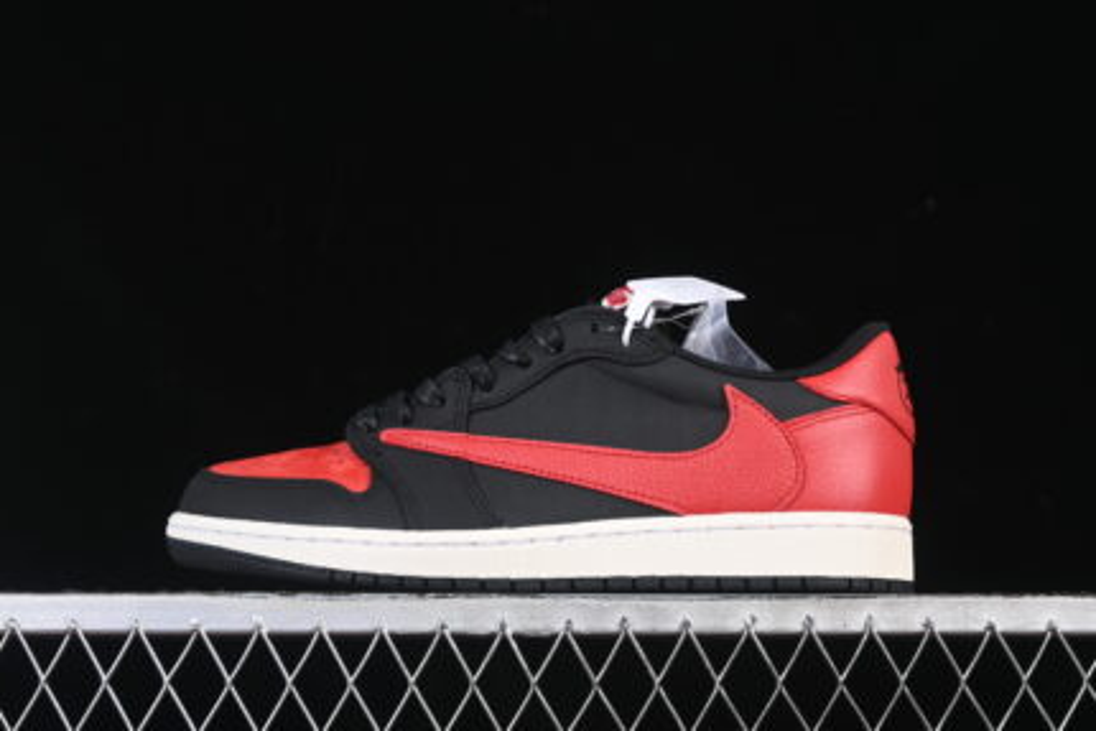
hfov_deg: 27.0
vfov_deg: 18.2
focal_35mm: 75
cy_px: 366
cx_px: 548
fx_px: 2284
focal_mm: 50
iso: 160
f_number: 6.3
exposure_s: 1/60
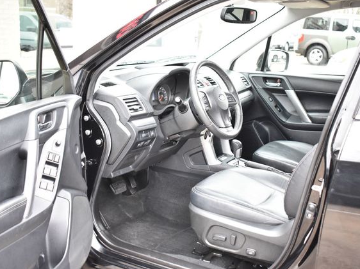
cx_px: 188
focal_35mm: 46
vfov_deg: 31.5
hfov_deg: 41.2
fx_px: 478
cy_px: 135
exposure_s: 1/125
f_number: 4.2
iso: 1250
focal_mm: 28
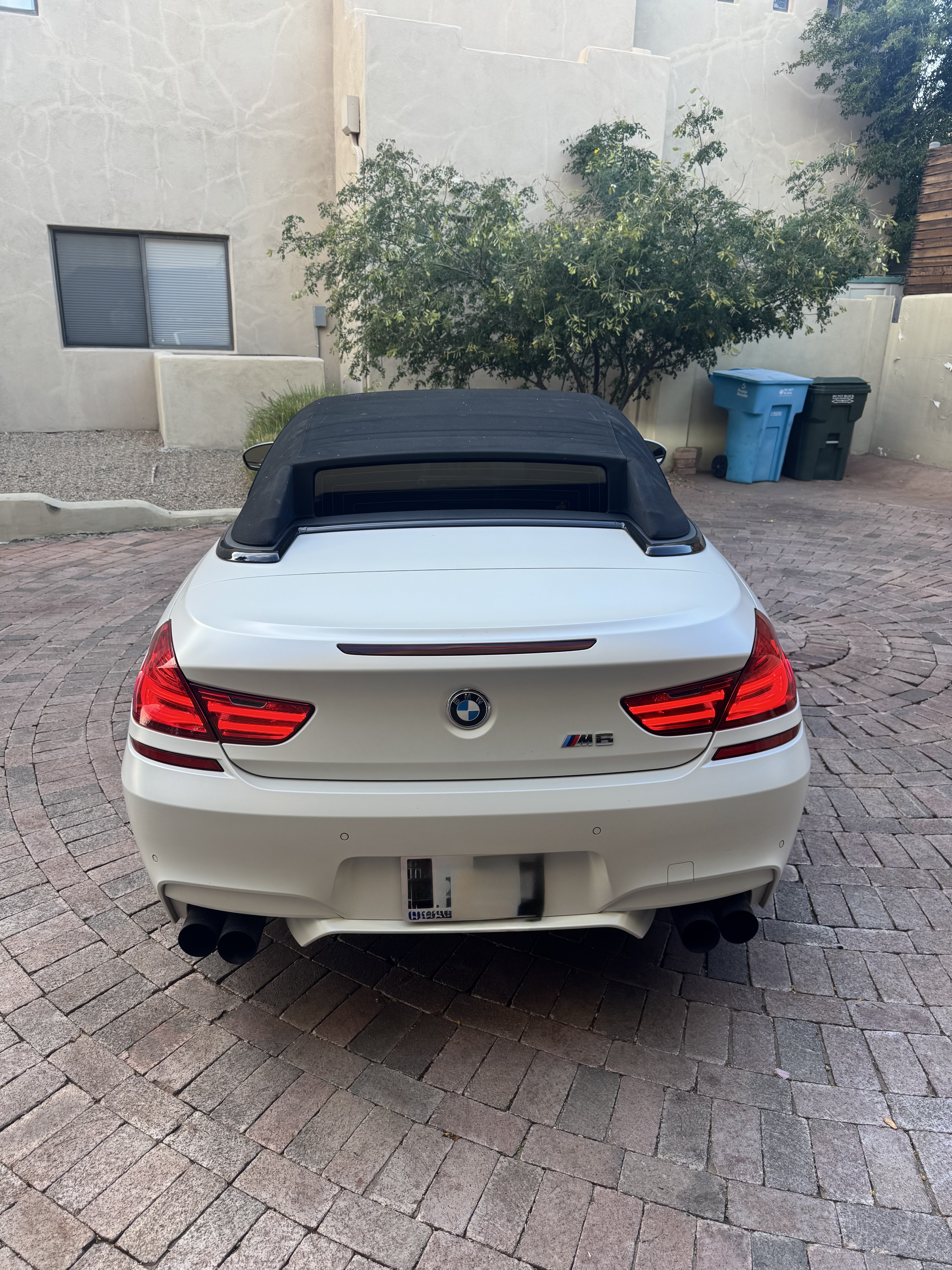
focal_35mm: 24
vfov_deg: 71.6
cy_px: 635
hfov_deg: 56.8
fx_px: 880
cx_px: 476
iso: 50
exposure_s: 1/133
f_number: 1.78
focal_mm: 6.76
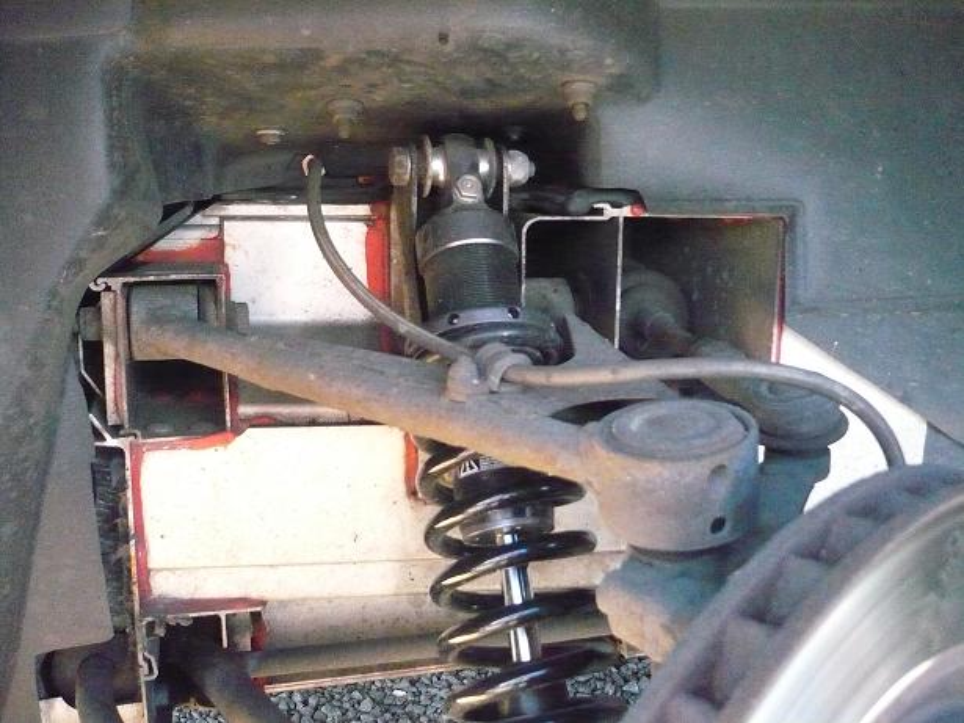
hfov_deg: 52.6
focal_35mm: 35
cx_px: 482
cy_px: 362
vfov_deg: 40.7
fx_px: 975
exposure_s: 1/320
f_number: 2.8
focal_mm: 5.8
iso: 1250
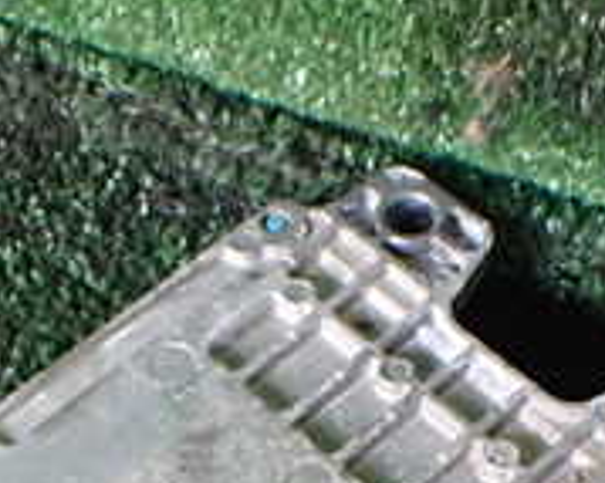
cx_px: 145
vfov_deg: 14.8
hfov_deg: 19.4
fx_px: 1754
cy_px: 669
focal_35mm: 98
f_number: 2.3
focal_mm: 5.4
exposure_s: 1/125
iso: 640
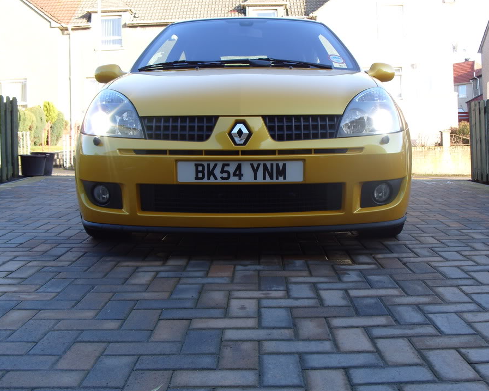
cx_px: 241
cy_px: 185
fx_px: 565
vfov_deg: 38.2
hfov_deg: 46.8
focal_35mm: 39
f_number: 3.4
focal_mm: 7.8
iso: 80
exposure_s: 1/125
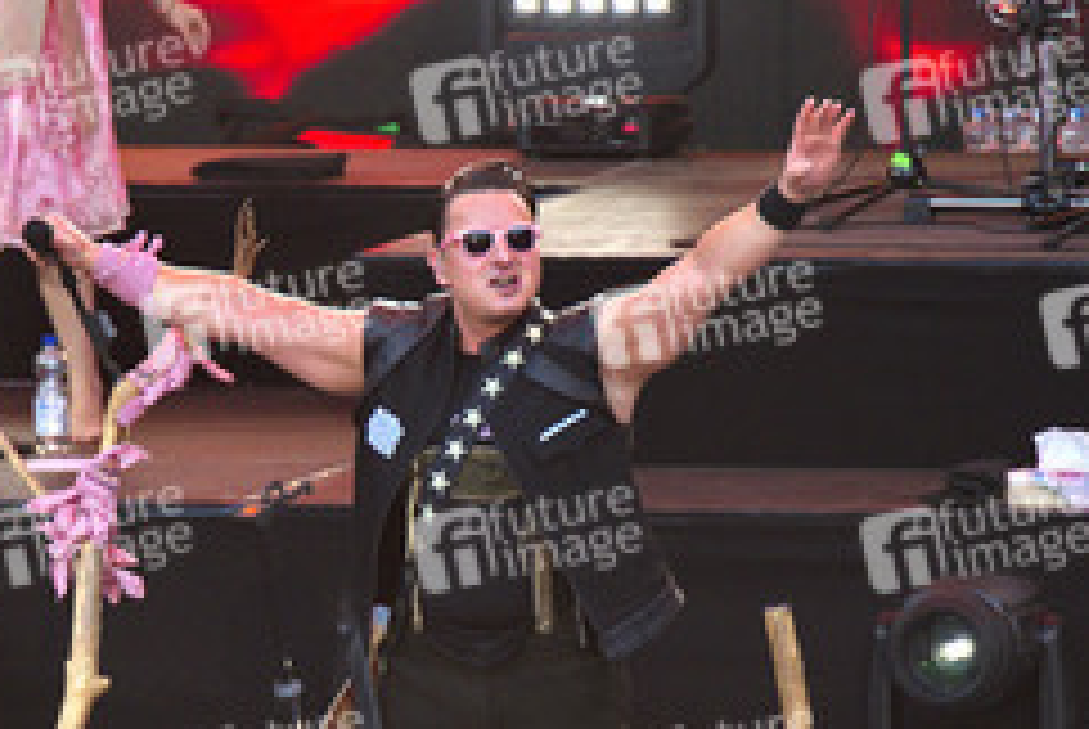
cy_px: 652
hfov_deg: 2.3
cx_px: 587
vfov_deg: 1.5
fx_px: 27046
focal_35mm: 893
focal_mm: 480
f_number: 5.6
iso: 1600
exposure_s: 1/250
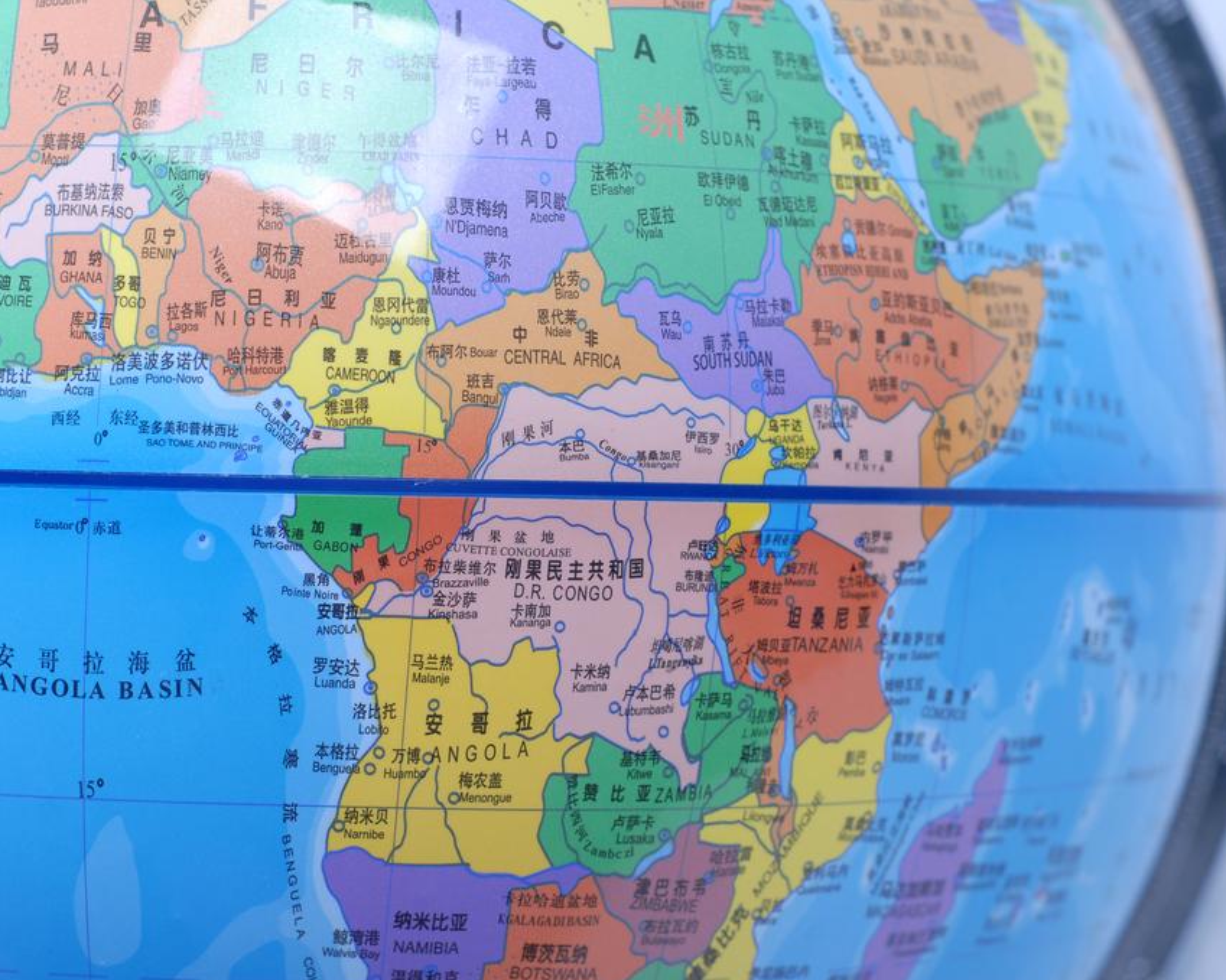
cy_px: 493
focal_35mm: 85
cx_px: 507
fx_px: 3084
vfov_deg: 18.1
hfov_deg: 22.5
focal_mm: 50
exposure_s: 1/100
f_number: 5.6
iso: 100
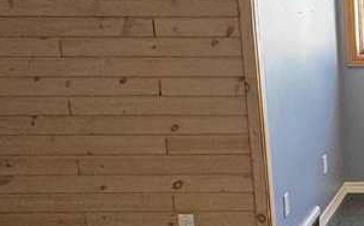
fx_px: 624
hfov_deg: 26.4
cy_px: 127
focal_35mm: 63
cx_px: 499
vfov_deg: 20.6
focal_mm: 2.22
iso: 250
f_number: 2.2
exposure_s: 1/120
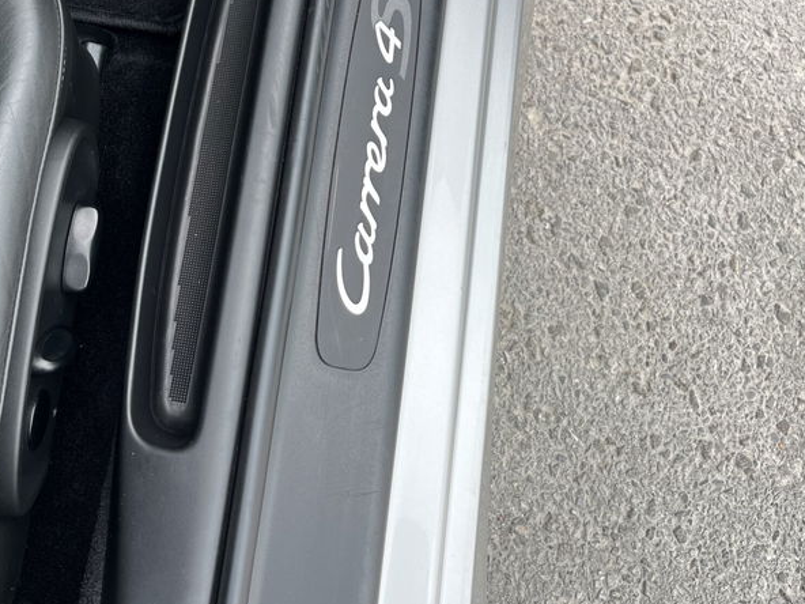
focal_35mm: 45
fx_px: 1046
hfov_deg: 41.4
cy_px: 91
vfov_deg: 31.1
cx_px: 252
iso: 50
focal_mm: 5.1
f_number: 1.6
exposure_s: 1/394
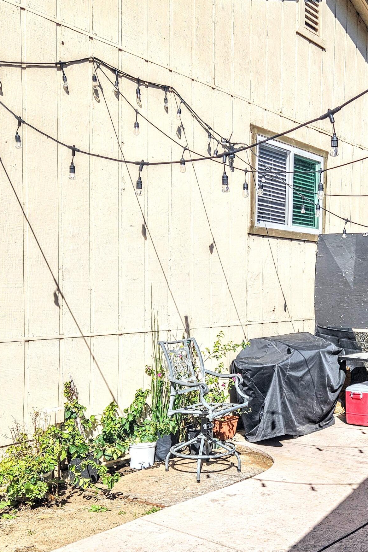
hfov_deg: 32.0
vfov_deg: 47.2
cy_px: 320
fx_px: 628
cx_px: 278
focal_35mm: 41
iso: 25
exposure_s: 1/2835
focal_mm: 5.4
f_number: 1.8
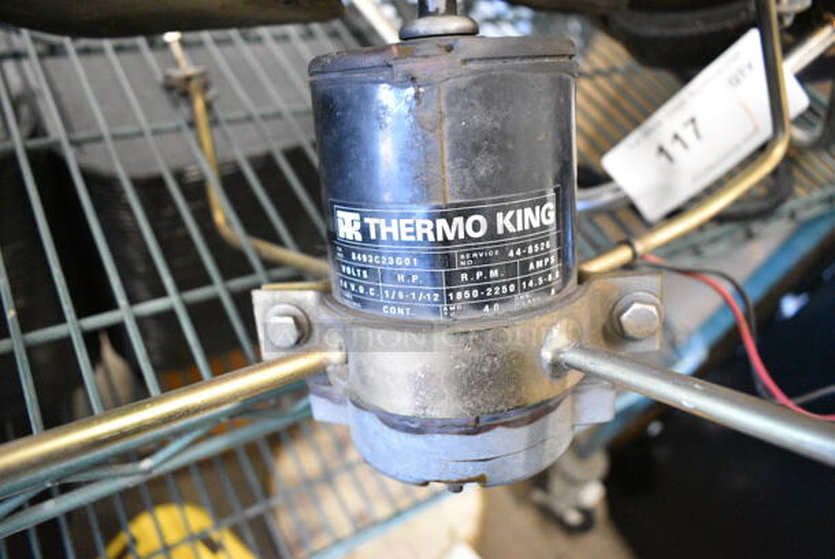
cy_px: 280
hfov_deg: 67.3
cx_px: 418
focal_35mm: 27
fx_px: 627
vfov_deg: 48.0
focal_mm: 18
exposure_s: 1/80
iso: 6400
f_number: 4.5
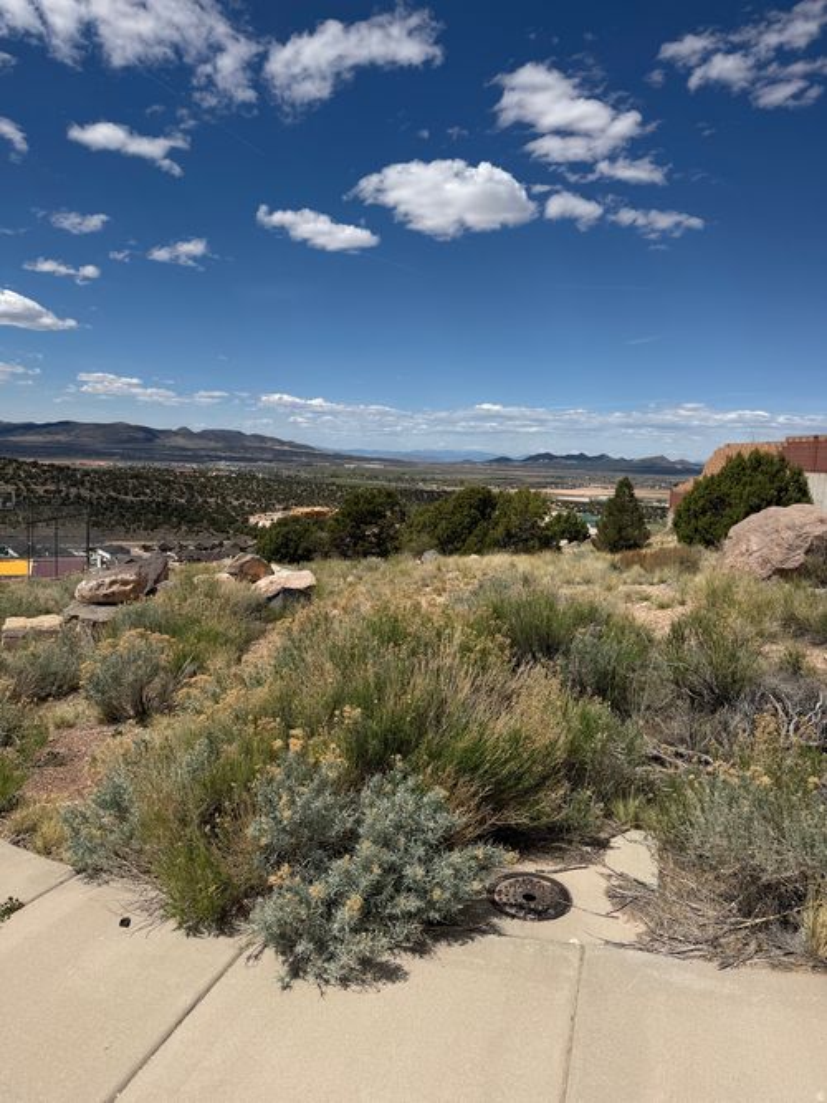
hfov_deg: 56.8
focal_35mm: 24
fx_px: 765
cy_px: 552
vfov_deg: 71.6
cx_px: 414
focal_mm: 6.76
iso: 80
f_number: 1.78
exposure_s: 1/9091
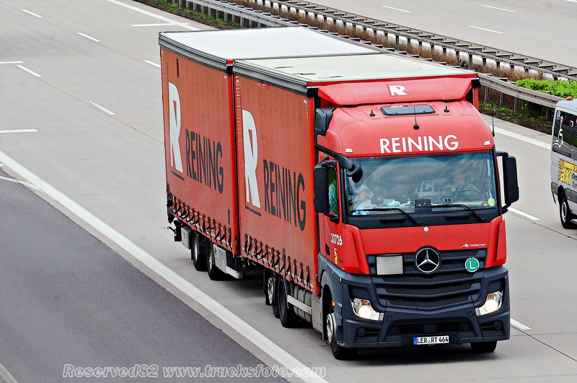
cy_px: 192
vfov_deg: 5.1
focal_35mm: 270
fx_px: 4319
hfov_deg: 7.6
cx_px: 288
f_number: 14
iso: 2000
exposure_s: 1/500
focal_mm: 180
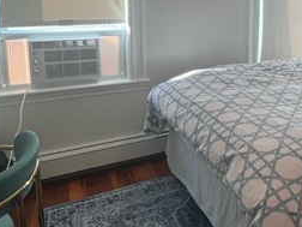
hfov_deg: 46.4
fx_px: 314
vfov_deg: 38.1
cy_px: 43
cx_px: 271
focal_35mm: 36
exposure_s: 1/120
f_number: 1.8
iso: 100
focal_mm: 1.57
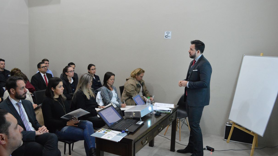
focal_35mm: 29
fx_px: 214
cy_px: 83
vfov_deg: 40.2
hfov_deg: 66.1
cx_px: 136
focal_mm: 18
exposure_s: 1/100
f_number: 5
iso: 3200
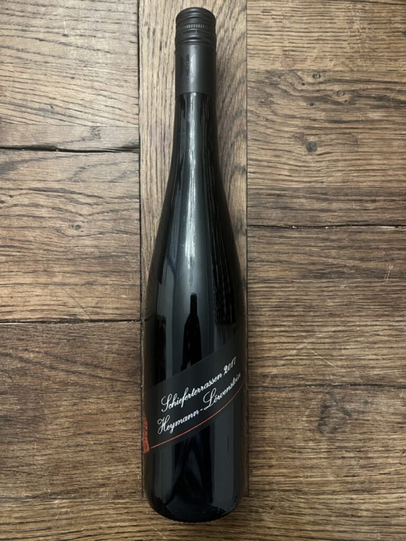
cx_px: 203
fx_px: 407
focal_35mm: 26
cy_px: 270
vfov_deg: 67.3
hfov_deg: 53.1
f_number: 1.6
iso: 500
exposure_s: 1/25
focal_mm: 5.1
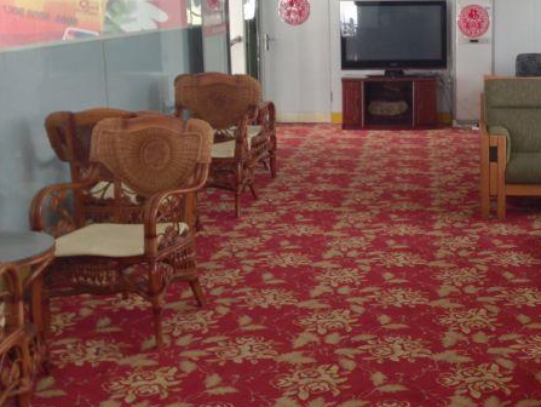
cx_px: 430
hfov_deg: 31.8
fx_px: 923
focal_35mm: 59
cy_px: 125
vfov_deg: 24.7
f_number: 2.4
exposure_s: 1/20
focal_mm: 4.12
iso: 80
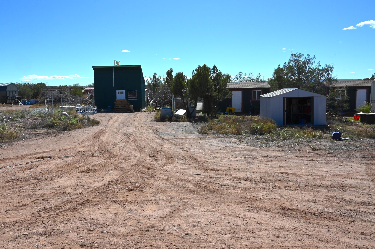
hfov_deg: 63.3
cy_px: 102
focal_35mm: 29
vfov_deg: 44.7
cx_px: 157
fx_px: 302
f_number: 14
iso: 800
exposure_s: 1/800
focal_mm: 24
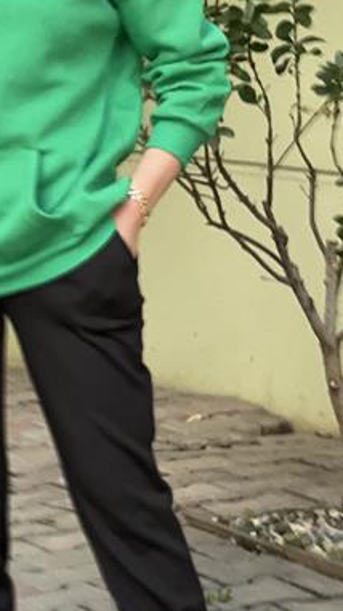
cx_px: 38
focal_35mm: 176
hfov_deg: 6.9
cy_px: 268
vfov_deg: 12.2
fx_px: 2849
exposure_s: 1/121
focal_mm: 9
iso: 100
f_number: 2.8
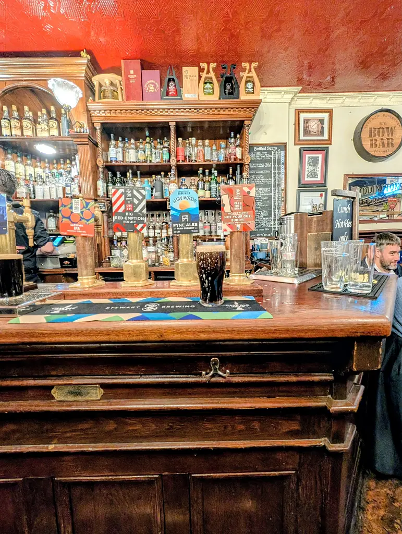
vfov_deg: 110.5
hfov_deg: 94.6
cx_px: 201
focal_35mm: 12
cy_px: 267
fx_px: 185
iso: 322
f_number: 1.7
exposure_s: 1/25
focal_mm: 2.02
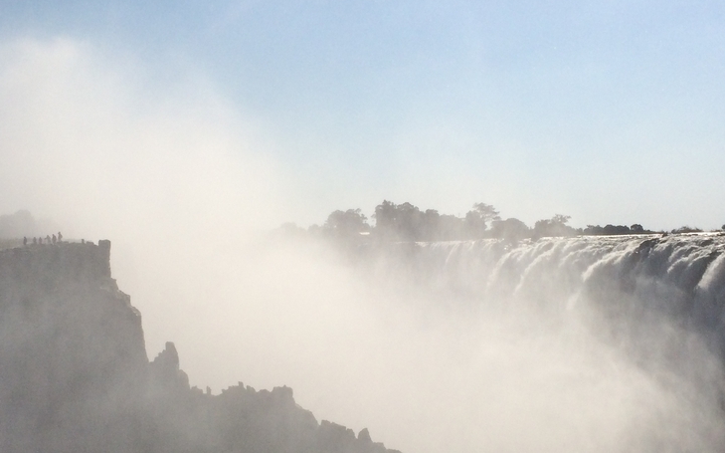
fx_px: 1067
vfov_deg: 23.8
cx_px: 312
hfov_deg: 37.5
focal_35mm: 54
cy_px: 308
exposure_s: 1/13699
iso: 40
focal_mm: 4.15
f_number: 2.2
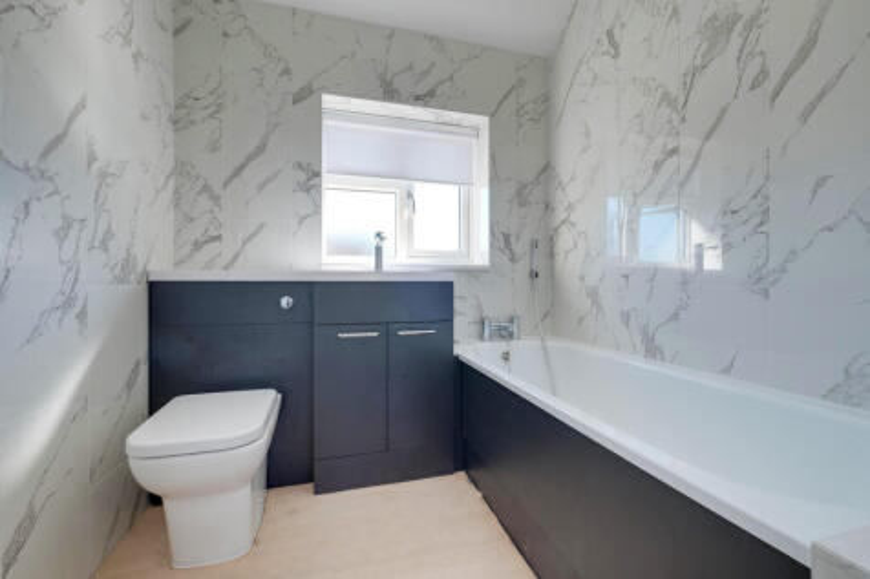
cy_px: 290
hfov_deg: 100.4
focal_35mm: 15
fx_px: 362
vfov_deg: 77.3
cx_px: 435
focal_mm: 10
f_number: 9
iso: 400
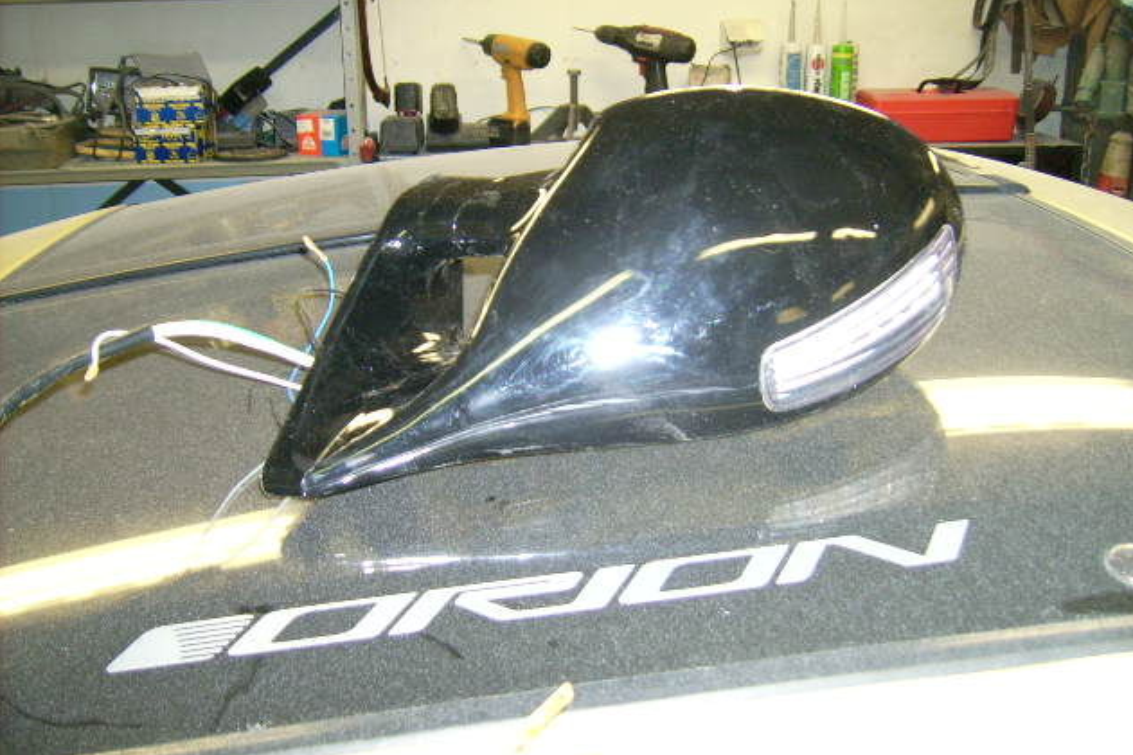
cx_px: 574
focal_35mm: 37
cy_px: 370
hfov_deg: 51.9
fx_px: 1164
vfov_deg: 35.9
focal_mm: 5.95
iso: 100
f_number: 2.8
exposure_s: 1/60
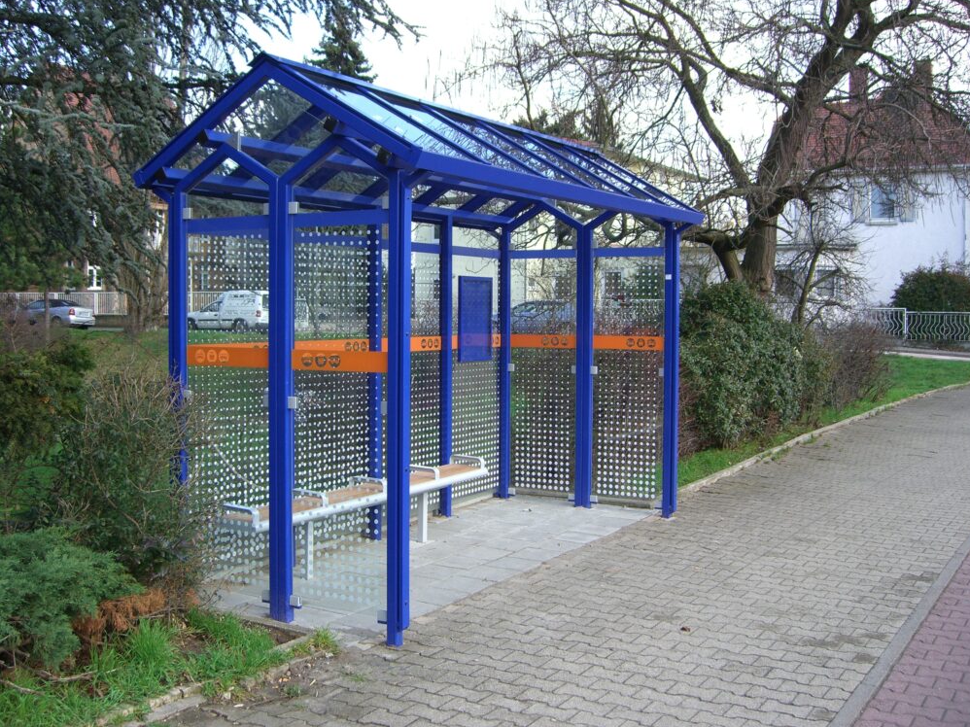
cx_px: 481
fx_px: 1093
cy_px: 355
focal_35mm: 39
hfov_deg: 47.9
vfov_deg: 36.8
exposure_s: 1/200
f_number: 2.8
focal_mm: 7.9
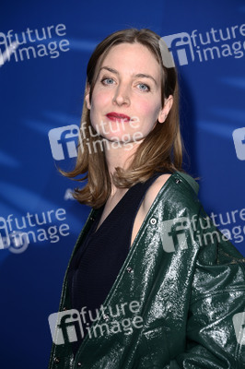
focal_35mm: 135
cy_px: 184
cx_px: 122
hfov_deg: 10.1
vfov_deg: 15.2
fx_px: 1380
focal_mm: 135
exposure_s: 1/250
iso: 640
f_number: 6.3
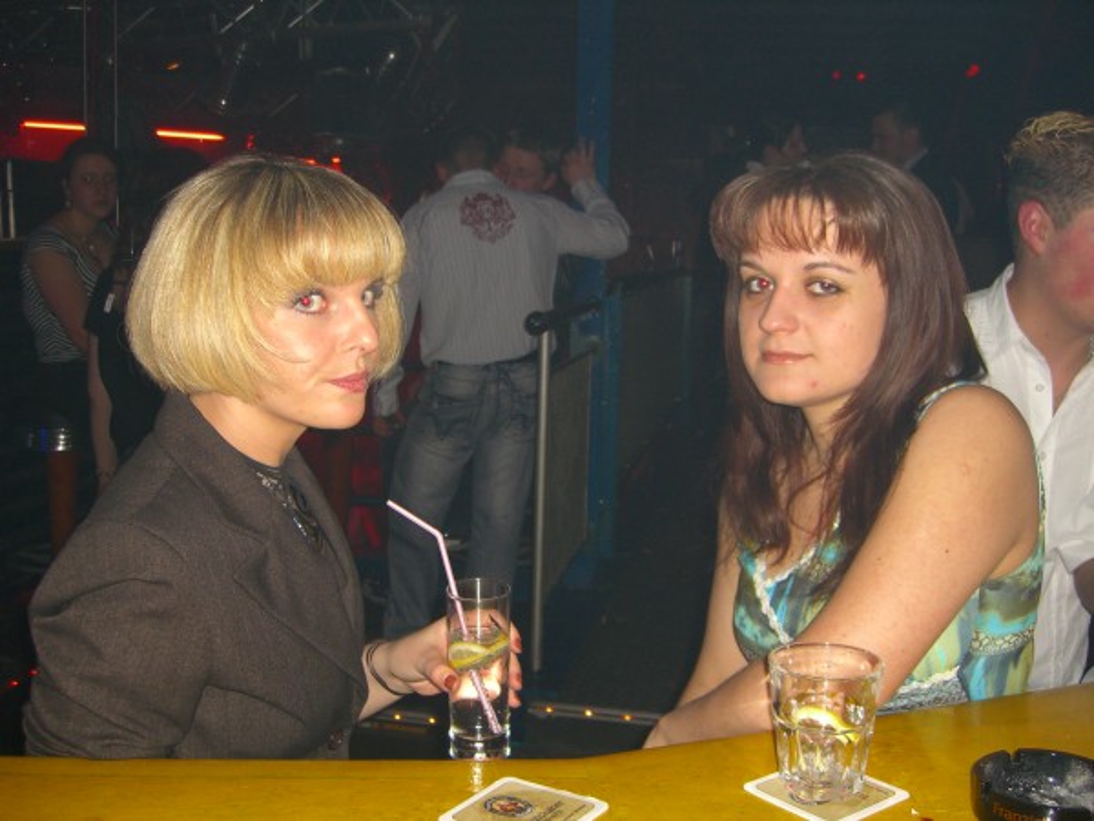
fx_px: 1201
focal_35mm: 38
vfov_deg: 37.7
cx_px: 547
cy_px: 410
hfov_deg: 49.0
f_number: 2.8
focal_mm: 7.9
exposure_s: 1/60
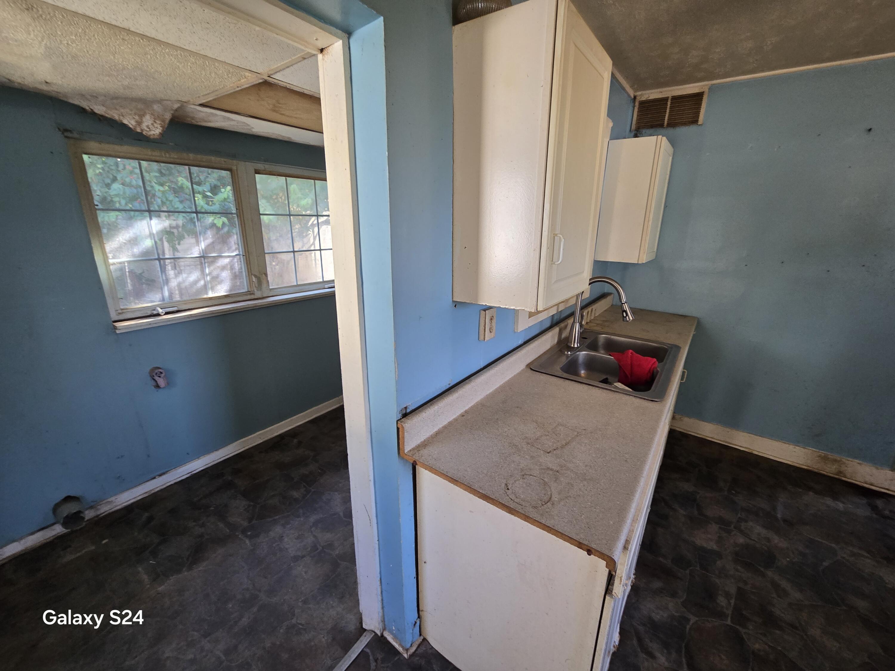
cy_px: 336
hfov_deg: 106.2
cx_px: 448
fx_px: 336
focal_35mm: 13
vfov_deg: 89.9
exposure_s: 1/60
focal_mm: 2.2
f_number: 2.2
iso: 200
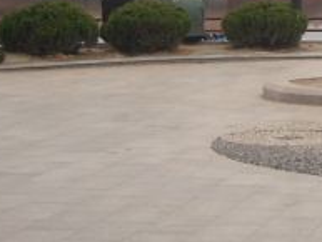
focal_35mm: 186
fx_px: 1731
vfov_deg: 7.9
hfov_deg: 9.7
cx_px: 696
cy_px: -25
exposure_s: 1/161
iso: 64
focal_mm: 5.7
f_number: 5.6
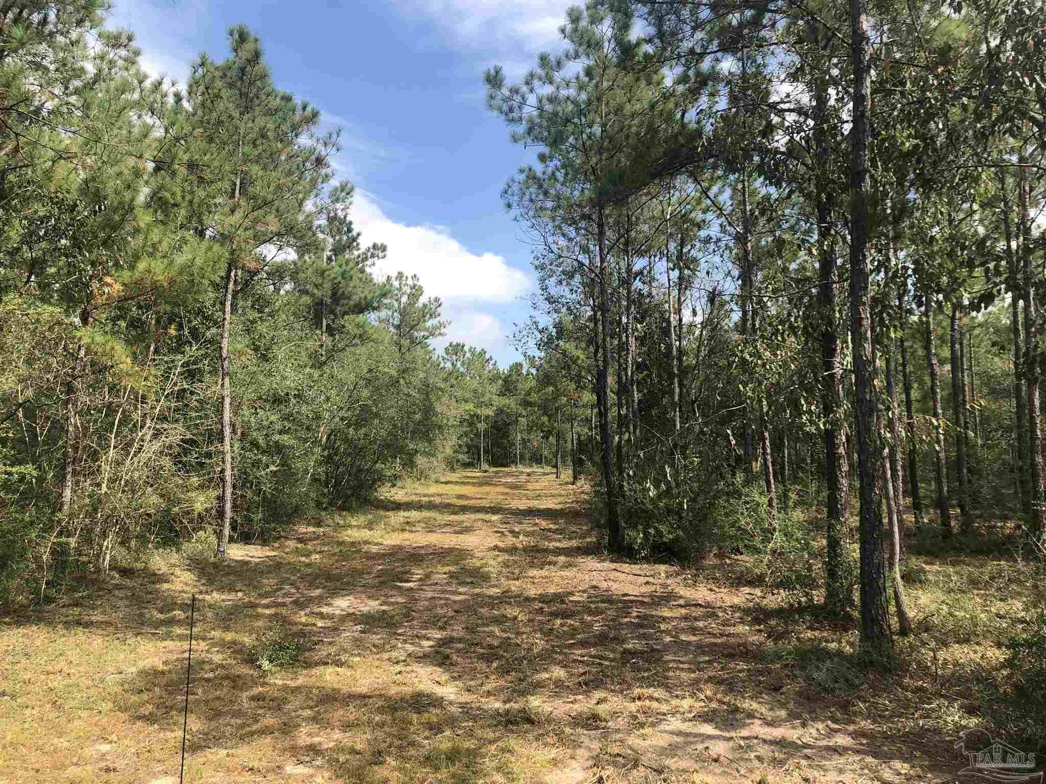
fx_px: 846
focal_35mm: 28
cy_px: 392
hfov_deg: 63.4
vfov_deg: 49.7
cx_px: 523
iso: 20
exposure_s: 1/1043
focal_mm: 3.99
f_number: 1.8
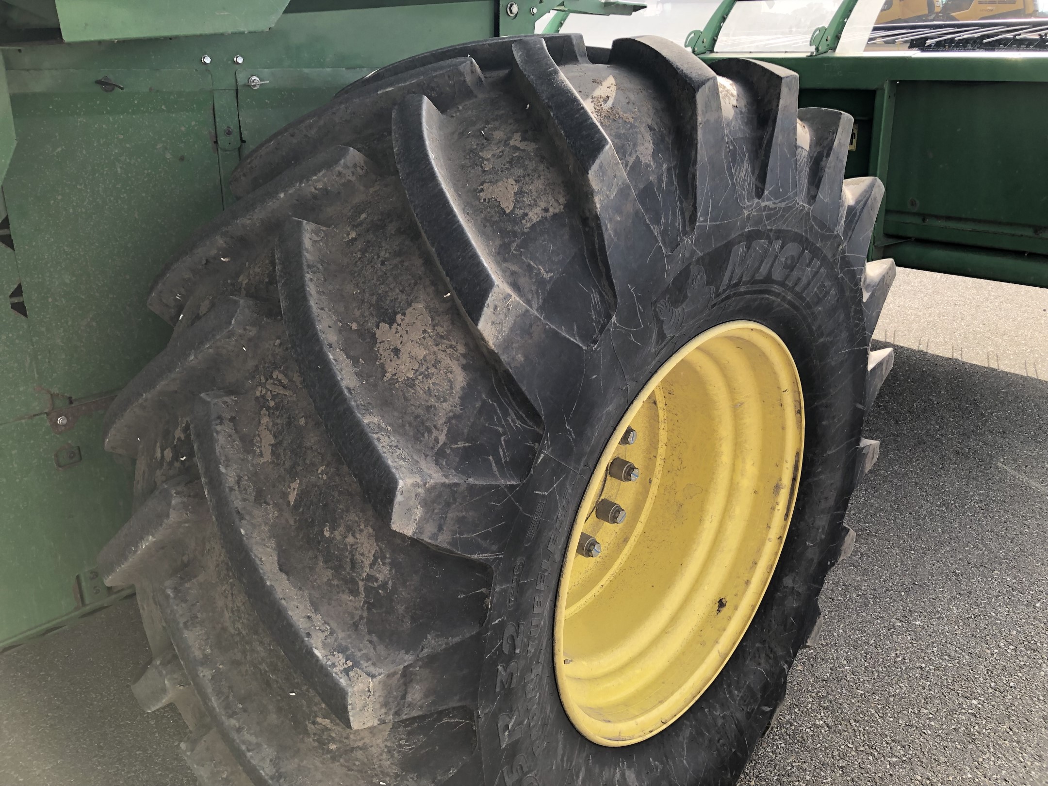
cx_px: 524
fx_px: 848
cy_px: 393
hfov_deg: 63.4
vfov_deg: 49.7
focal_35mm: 28
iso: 20
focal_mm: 3.99
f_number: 1.8
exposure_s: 1/407
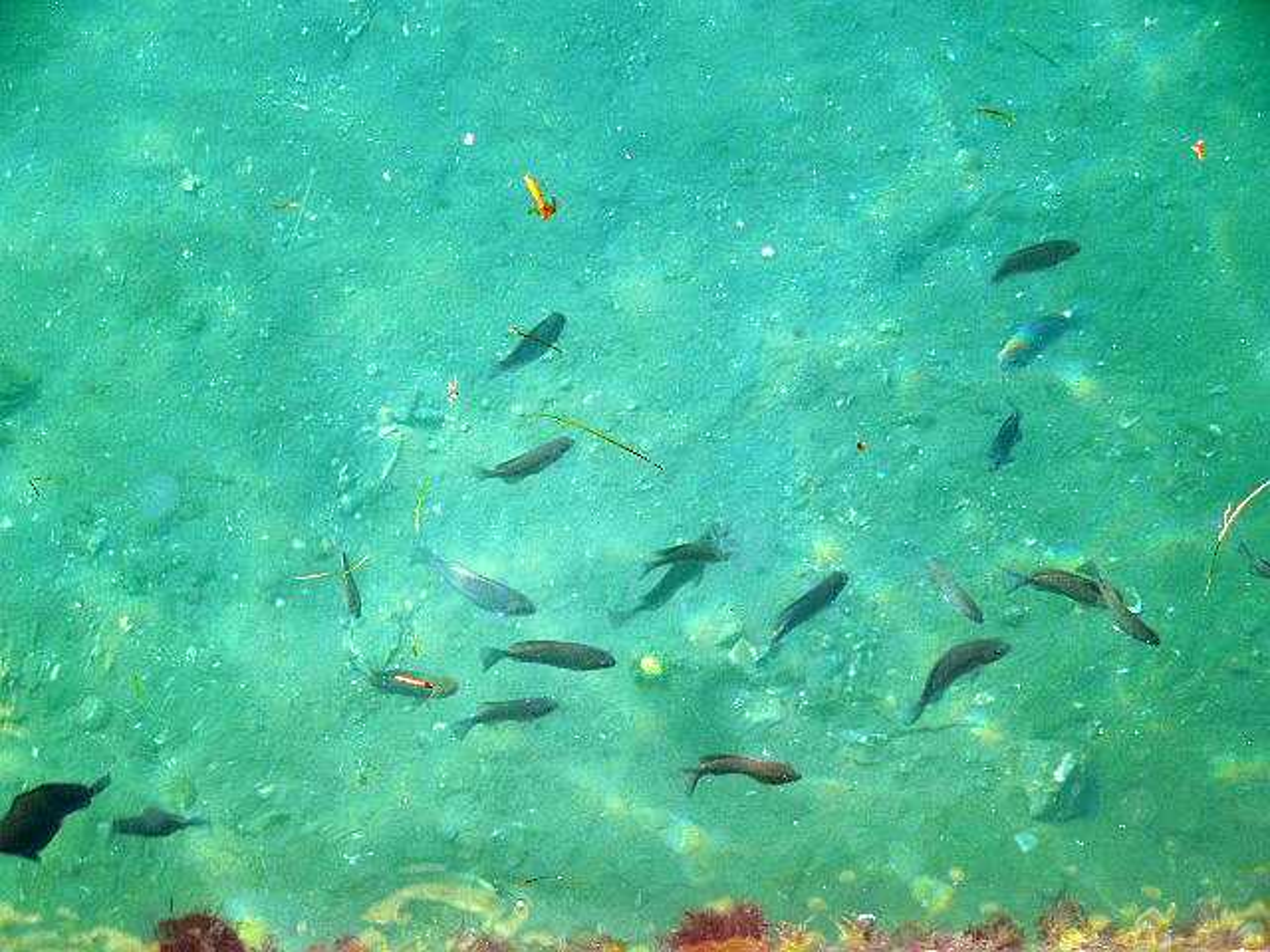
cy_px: 476
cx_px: 635
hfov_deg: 14.7
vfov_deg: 11.1
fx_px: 4916
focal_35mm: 134
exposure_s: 1/50
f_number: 4.9
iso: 125
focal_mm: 24.2
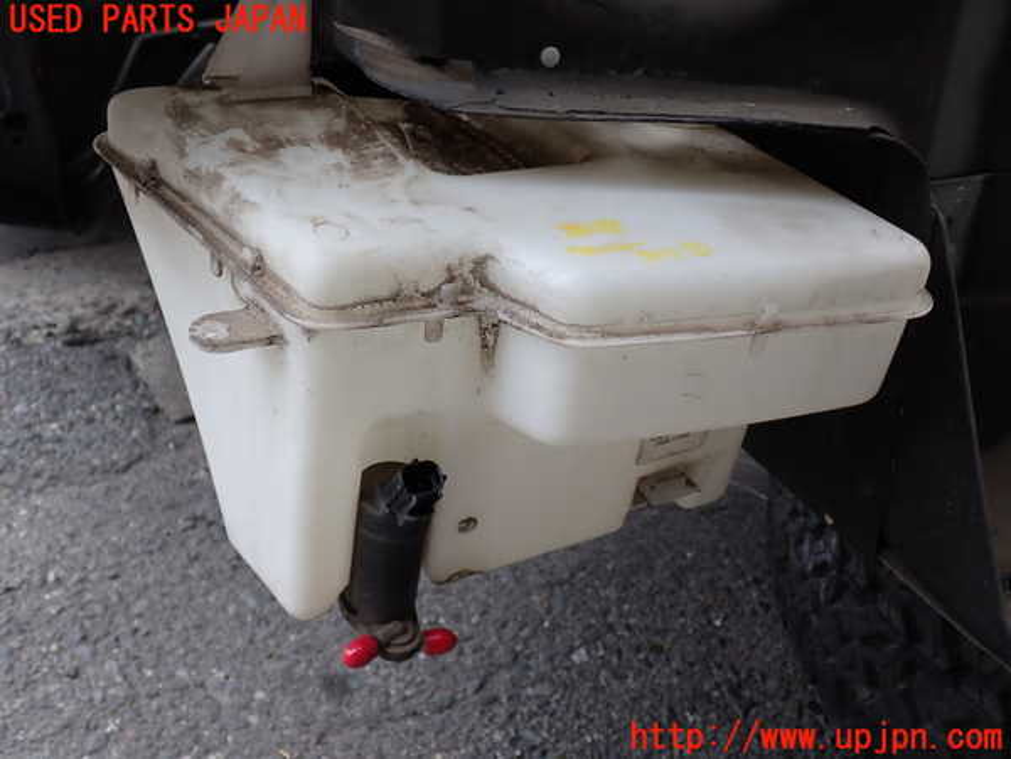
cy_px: 380
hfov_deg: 49.0
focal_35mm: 38
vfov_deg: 37.7
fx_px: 1110
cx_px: 506
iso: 100
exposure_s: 1/100
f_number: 2.7
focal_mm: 6.83
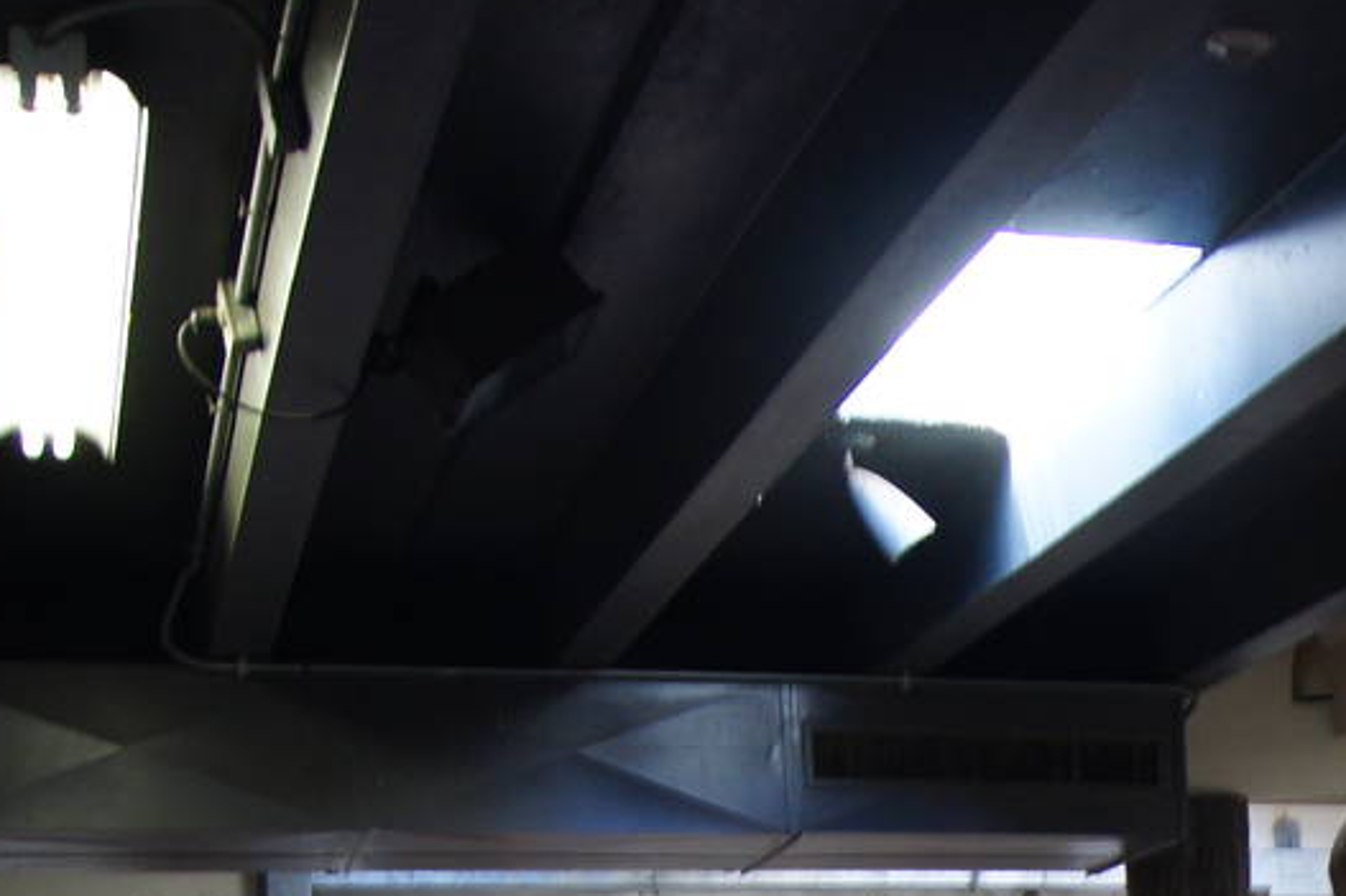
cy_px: 1352
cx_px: 1681
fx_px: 3065
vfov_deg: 15.3
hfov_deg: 22.5
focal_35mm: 82
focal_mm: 18
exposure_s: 1/30
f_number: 3.5
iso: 400
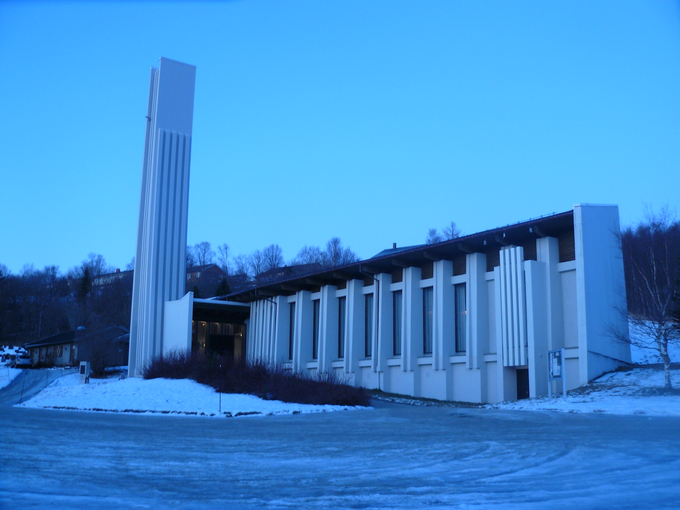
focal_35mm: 36
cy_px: 255
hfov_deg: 51.4
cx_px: 340
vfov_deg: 39.7
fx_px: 707
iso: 125
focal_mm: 6
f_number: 2.8
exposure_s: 1/30
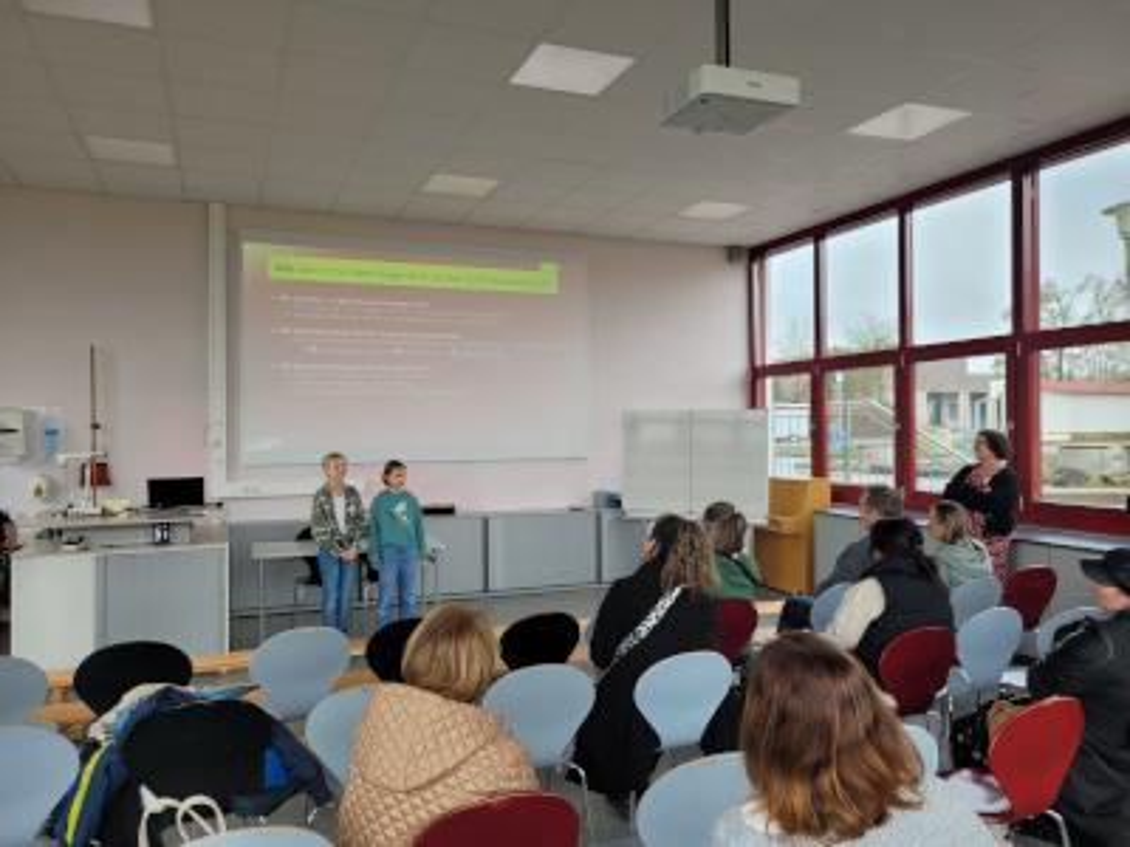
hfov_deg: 67.3
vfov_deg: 53.1
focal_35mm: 26
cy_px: 424
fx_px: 849
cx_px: 565
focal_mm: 5.4
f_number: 1.8
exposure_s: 1/115
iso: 40
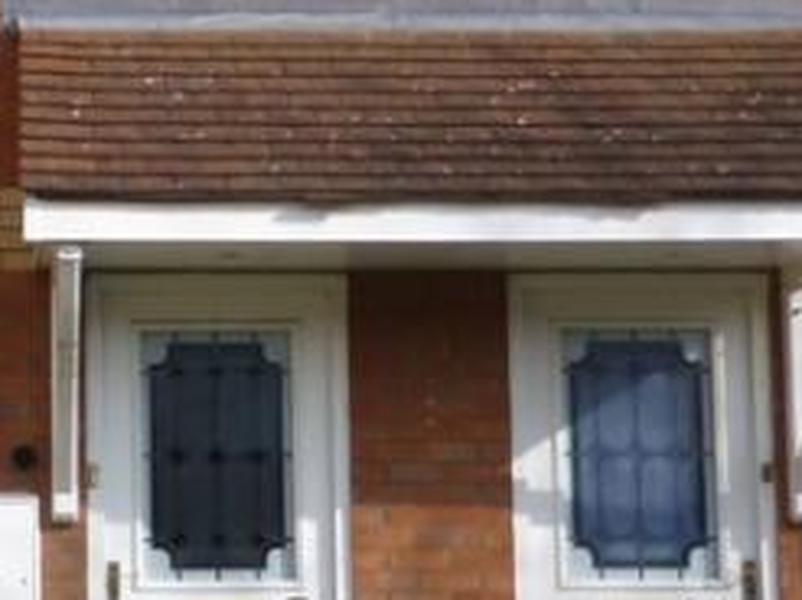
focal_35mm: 100
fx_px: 2315
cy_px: 248
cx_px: -78
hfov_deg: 18.9
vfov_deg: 14.8
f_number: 3.3
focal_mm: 4.3
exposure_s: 1/1000
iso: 100
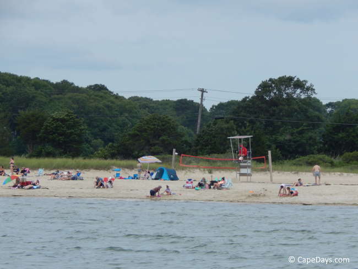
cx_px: 179
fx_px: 2918
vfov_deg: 5.3
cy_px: 134
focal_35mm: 282
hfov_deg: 7.0
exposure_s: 1/640
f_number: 5.7
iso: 125
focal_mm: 50.1
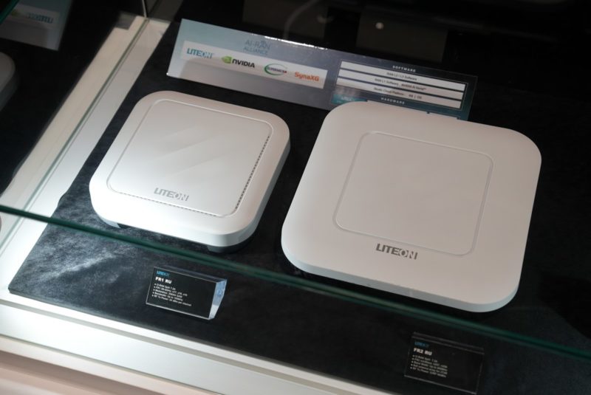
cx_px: 296
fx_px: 953
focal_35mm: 58
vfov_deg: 23.4
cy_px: 198
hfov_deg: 34.5
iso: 200
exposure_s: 1/60
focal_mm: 58
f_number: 4
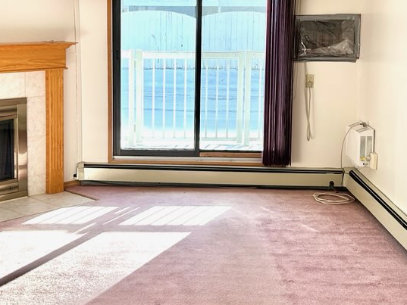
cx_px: 172
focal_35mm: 62
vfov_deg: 23.5
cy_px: 96
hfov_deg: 31.1
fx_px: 729
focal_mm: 5.7
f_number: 1.5
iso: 50
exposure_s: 1/597
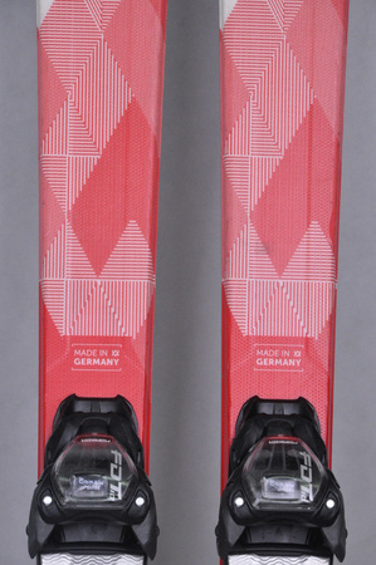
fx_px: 2473
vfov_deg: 13.1
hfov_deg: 8.7
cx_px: 188
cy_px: 282
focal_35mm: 158
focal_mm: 105
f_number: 9.5
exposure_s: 1/125
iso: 3200
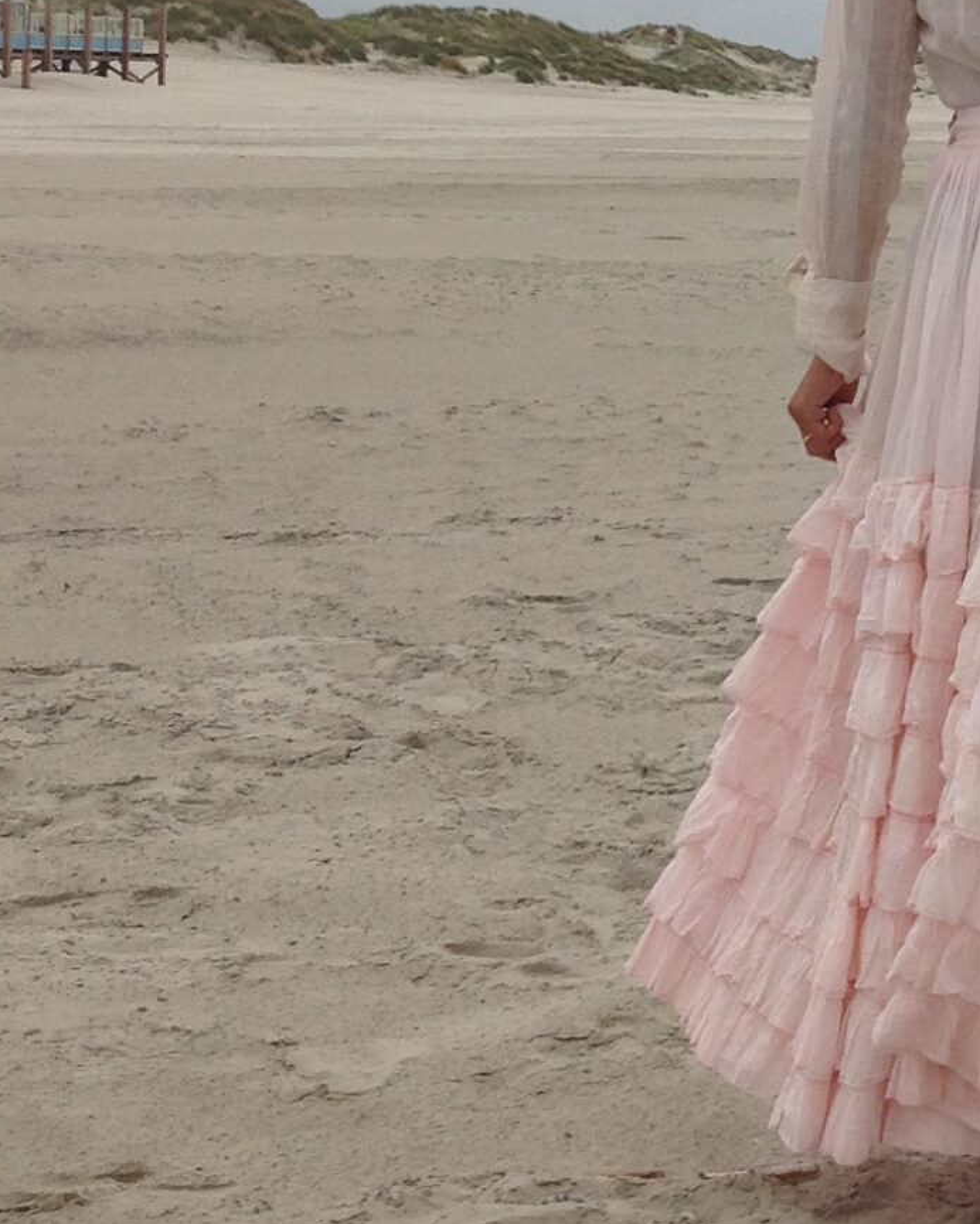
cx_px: 1183
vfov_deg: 18.7
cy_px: 167
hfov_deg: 14.7
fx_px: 3662
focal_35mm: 101
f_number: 2.4
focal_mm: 4.28
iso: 50
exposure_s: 1/3367
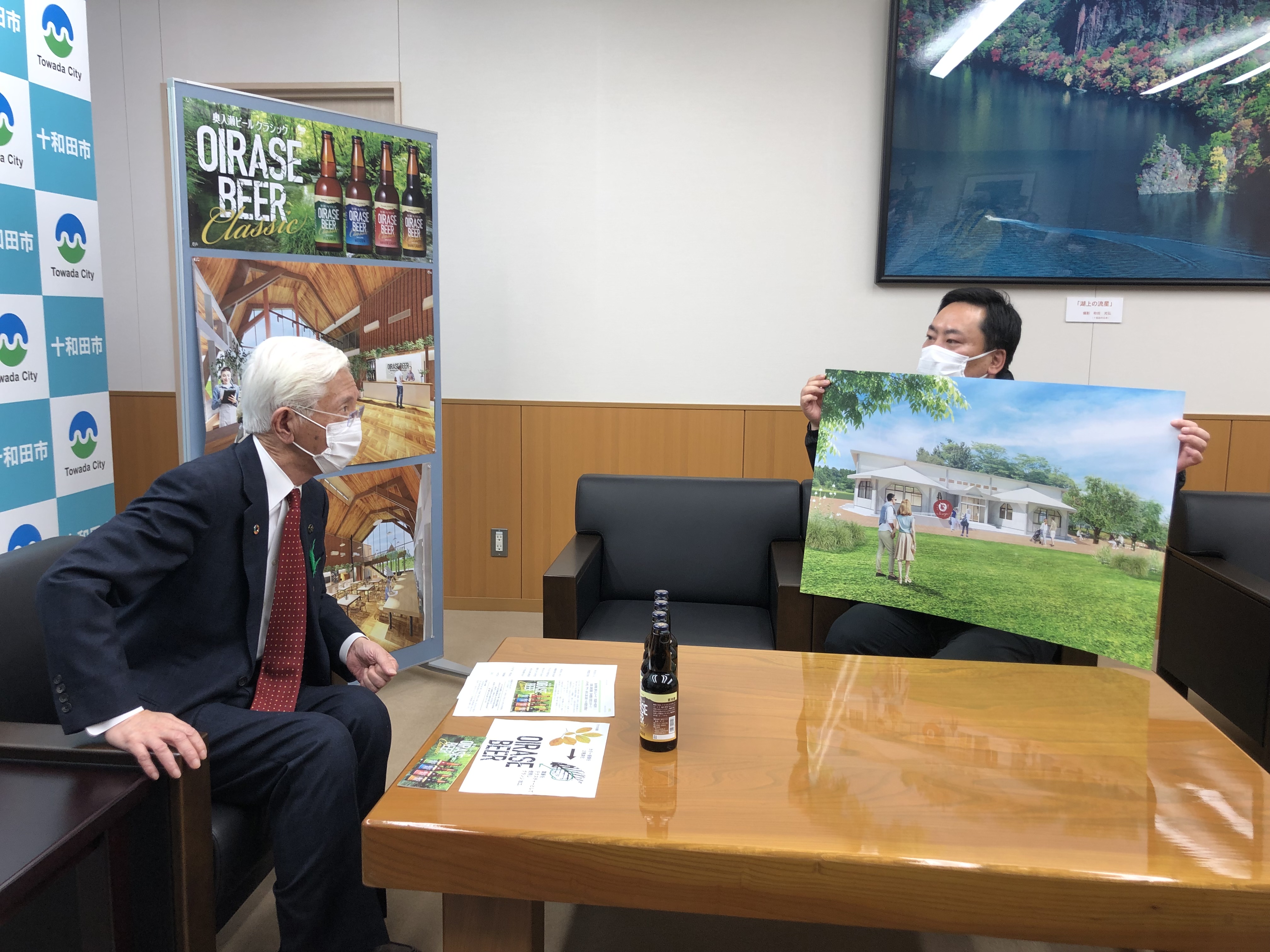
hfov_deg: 63.4
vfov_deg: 49.7
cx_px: 635
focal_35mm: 28
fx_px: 1027
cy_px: 476
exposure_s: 1/100
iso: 32
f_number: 1.8
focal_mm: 3.99
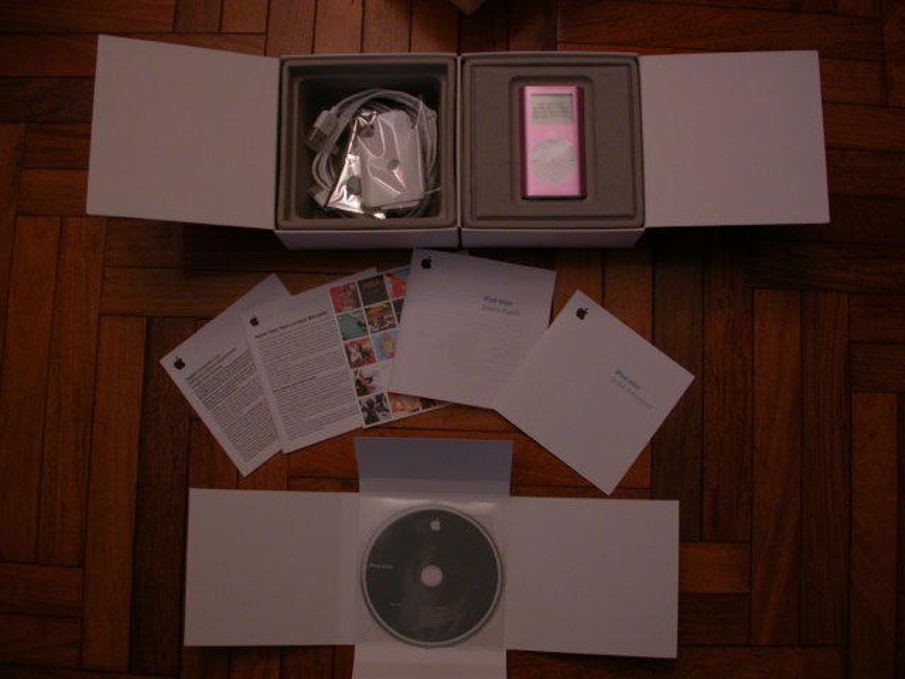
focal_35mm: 38
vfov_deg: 37.7
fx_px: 993
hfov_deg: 49.0
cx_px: 452
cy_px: 340
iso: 100
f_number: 2.6
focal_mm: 7.85
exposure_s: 1/19
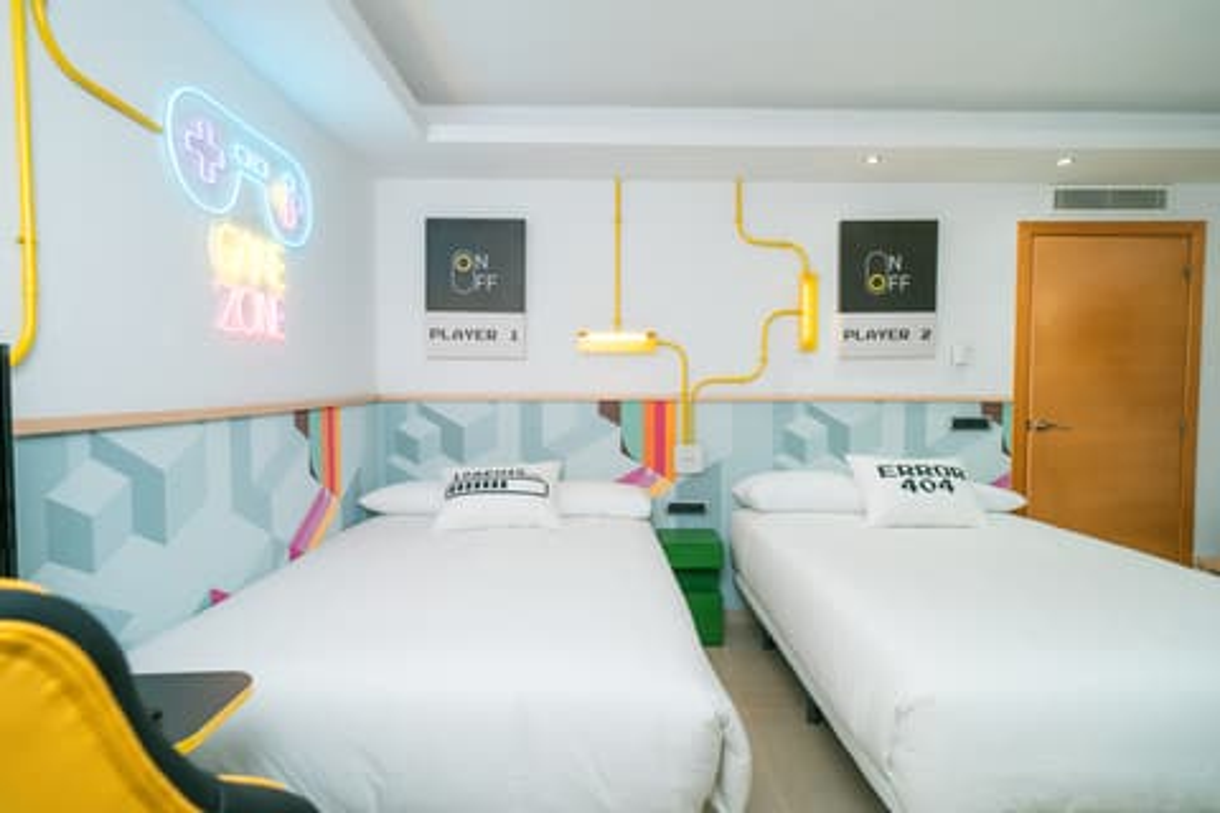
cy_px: 406
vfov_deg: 67.4
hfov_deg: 90.0
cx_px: 610
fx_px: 610
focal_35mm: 18
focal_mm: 18
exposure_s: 1/200
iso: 640
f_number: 5
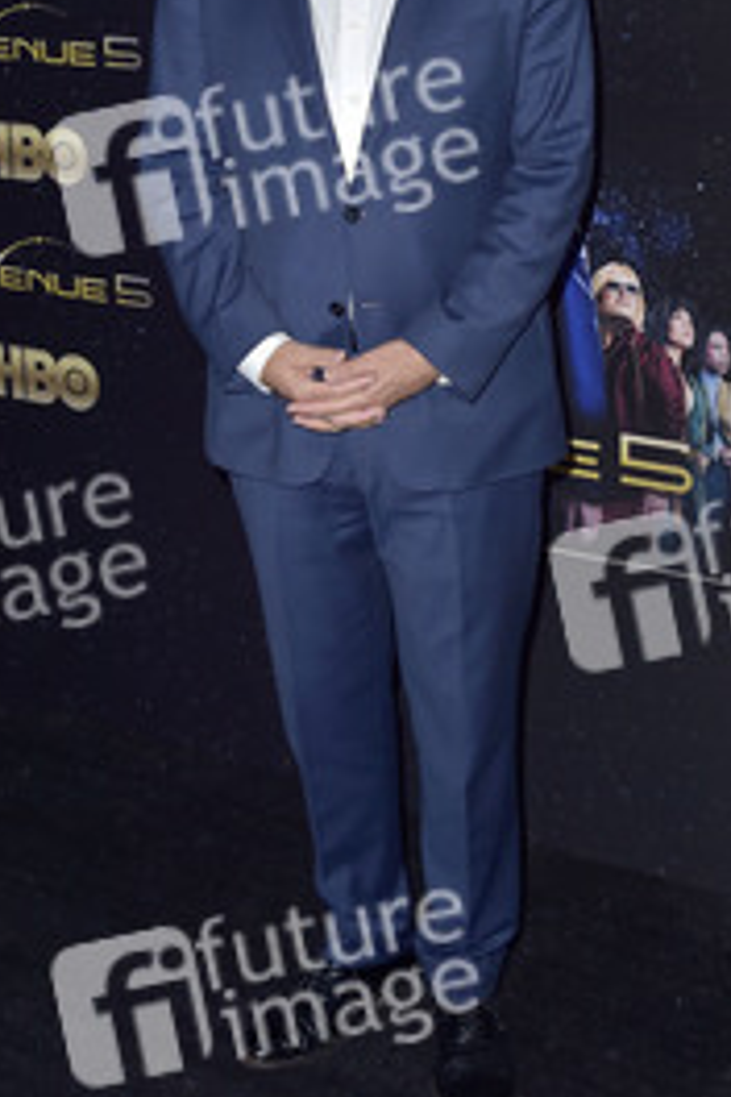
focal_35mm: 53
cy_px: 366
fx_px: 1614
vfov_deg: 37.1
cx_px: 388
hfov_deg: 25.5
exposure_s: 1/250
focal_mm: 35
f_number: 7.1
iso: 400
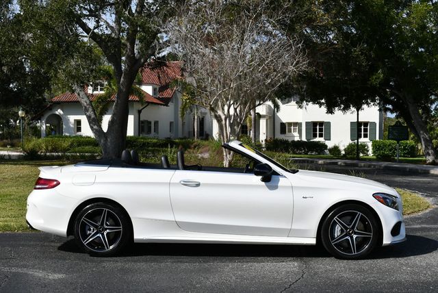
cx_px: 219
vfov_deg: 27.0
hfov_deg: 39.6
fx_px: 609
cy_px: 146
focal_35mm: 50
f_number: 9
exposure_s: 1/320
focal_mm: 25
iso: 100
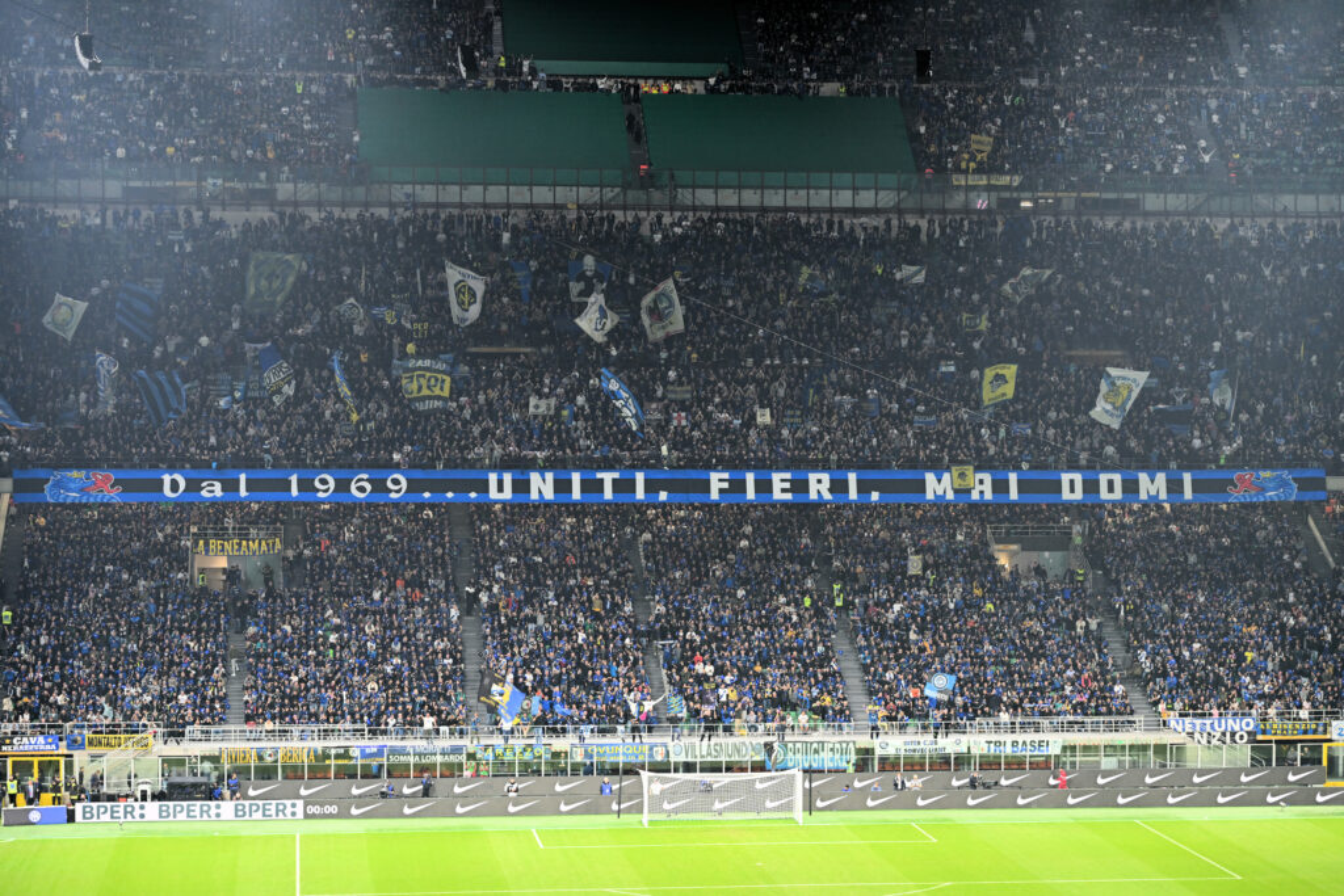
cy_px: 448
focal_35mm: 73
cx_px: 672
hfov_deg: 27.7
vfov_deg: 18.7
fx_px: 2726
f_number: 4
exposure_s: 1/125
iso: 1000
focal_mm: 73
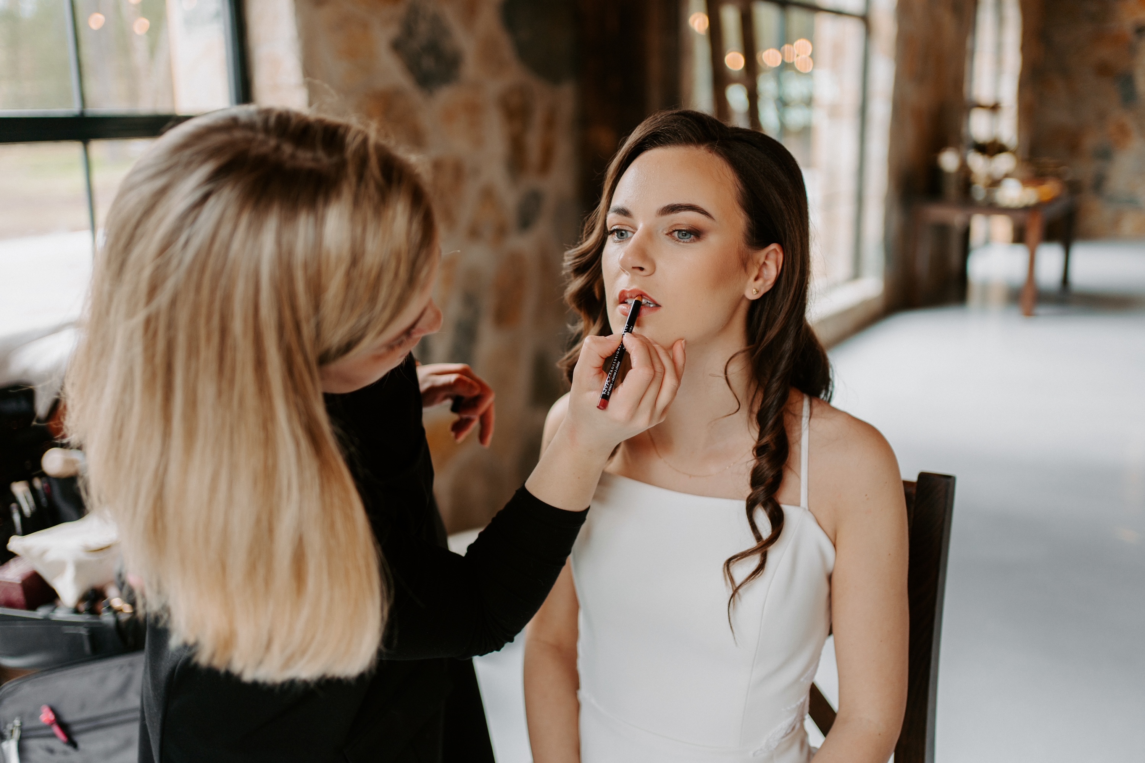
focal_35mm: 35
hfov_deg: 54.4
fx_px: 1113
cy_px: 382
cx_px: 572
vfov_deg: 37.9
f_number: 1.8
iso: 100
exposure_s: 1/320
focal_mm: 35
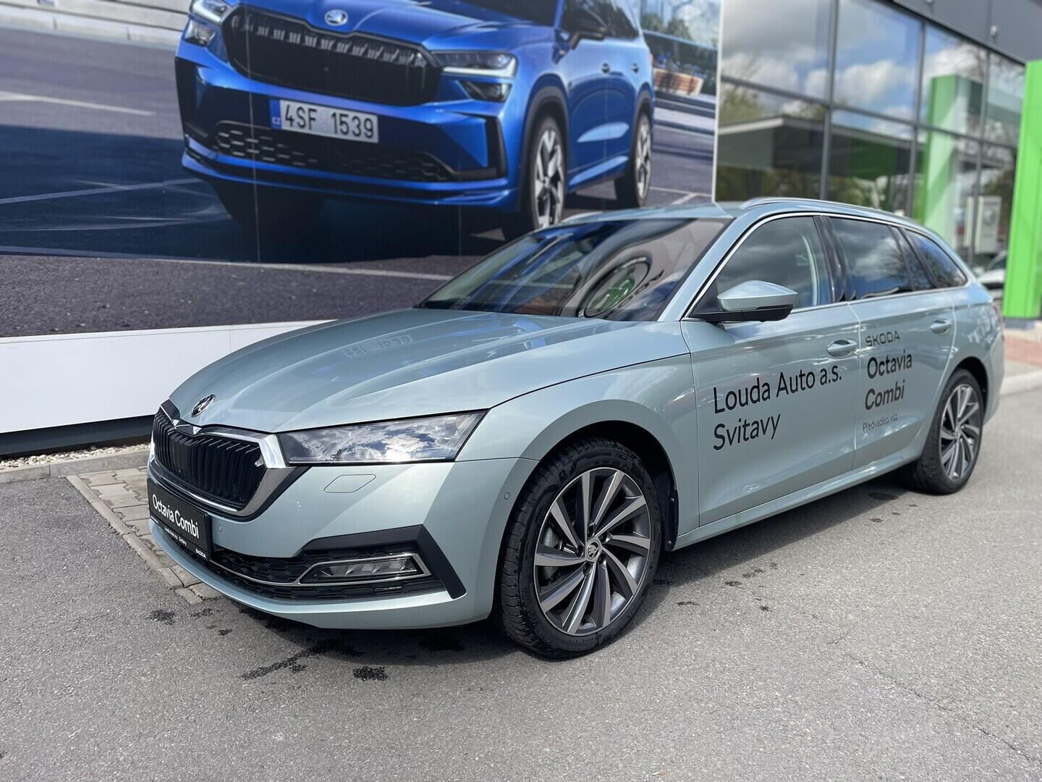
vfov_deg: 53.1
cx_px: 521
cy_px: 391
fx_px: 783
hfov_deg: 67.3
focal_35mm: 26
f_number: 1.6
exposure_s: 1/2564
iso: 50
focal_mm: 4.2
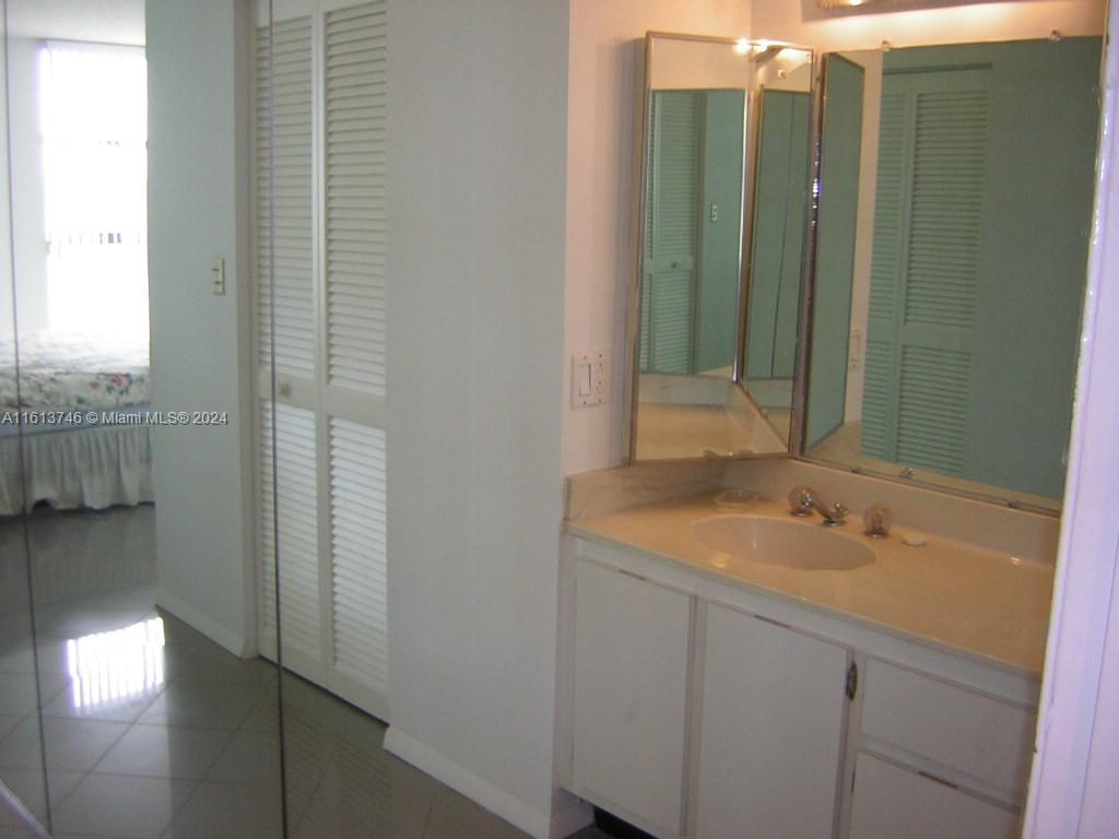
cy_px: 420
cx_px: 560
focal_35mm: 36
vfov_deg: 39.7
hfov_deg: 51.4
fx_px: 1164
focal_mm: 4.7
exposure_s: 1/30
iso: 50
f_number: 2.6
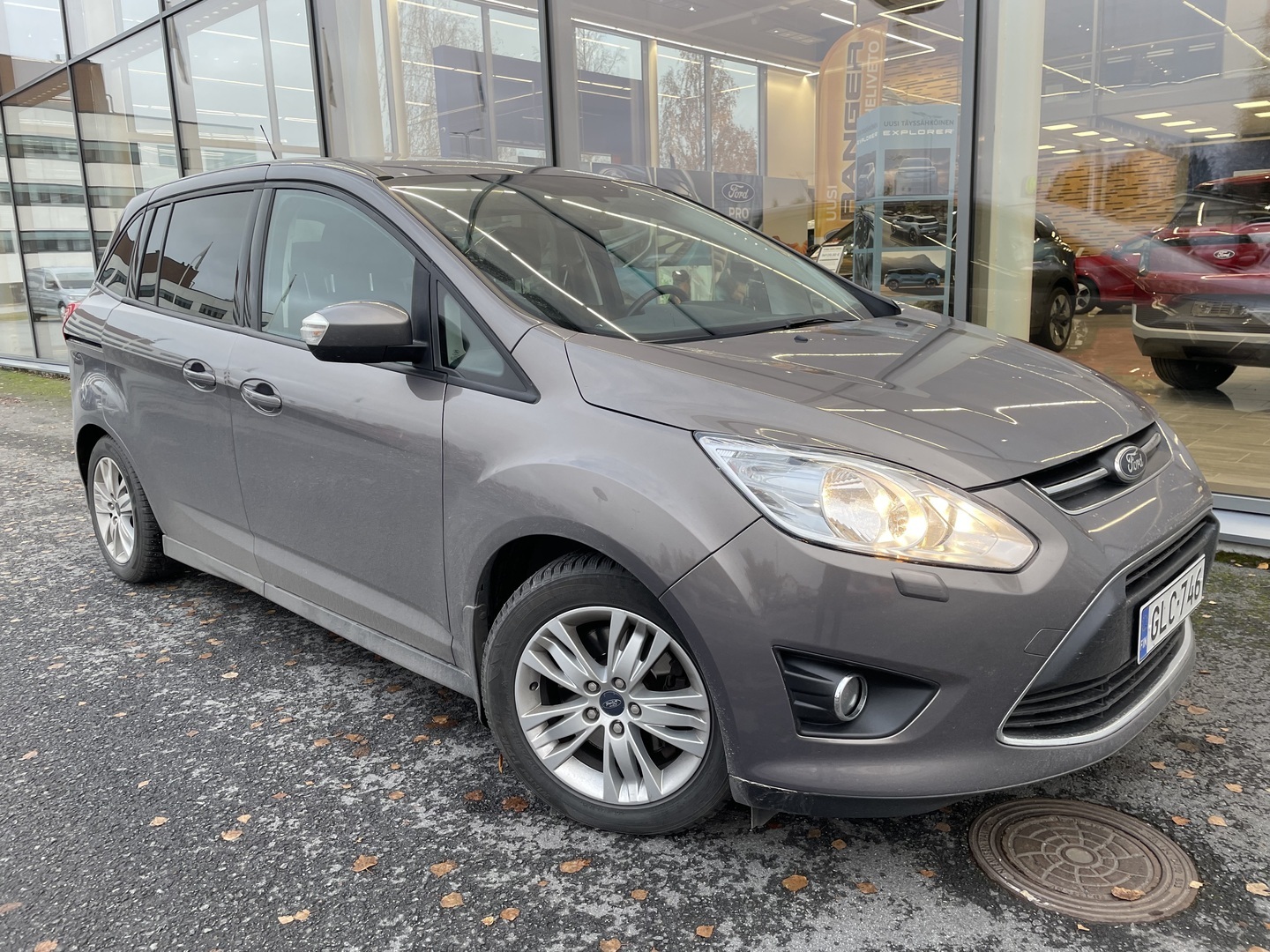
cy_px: 476
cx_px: 635
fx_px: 954
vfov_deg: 53.1
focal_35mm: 26
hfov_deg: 67.3
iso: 50
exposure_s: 1/121
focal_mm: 4.2
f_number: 1.6
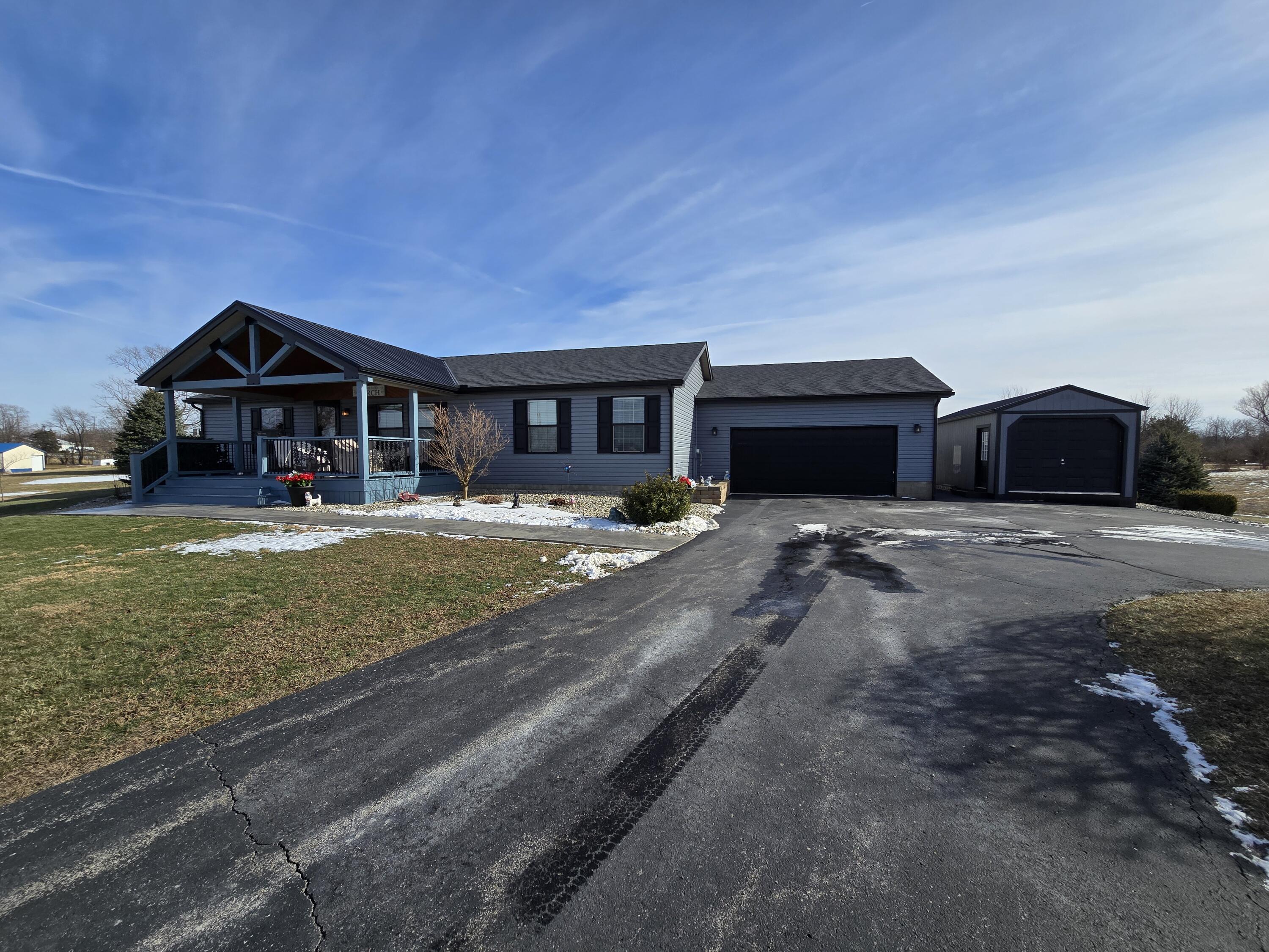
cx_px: 634
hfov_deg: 106.2
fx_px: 477
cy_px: 476
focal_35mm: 13
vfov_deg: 89.9
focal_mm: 2.2
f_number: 2.2
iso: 50
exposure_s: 1/2404
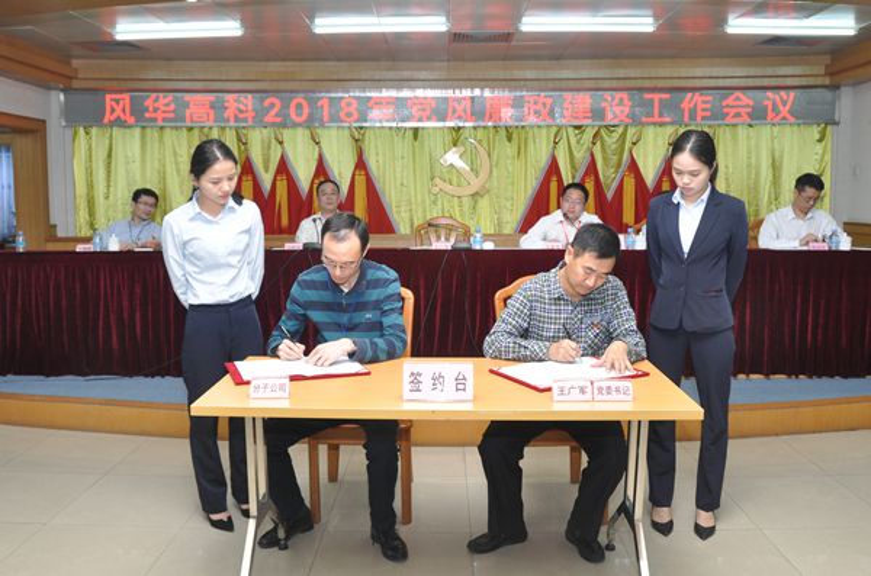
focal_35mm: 27
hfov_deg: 67.5
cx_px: 436
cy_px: 288
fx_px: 652
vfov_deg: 47.7
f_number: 5.6
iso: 500
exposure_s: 1/60
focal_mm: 18
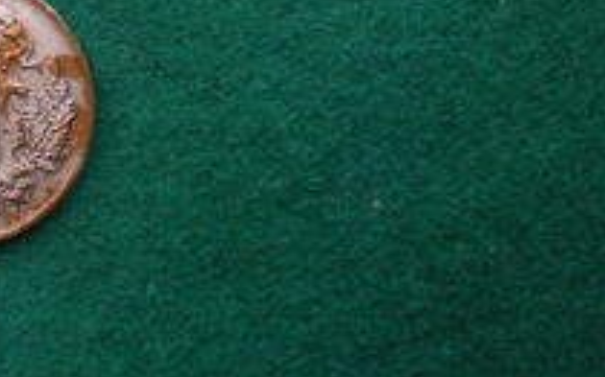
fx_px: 1516
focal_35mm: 92
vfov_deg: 13.6
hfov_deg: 21.5
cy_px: -138
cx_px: -37
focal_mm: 6.3
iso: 250
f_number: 3.1
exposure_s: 1/50
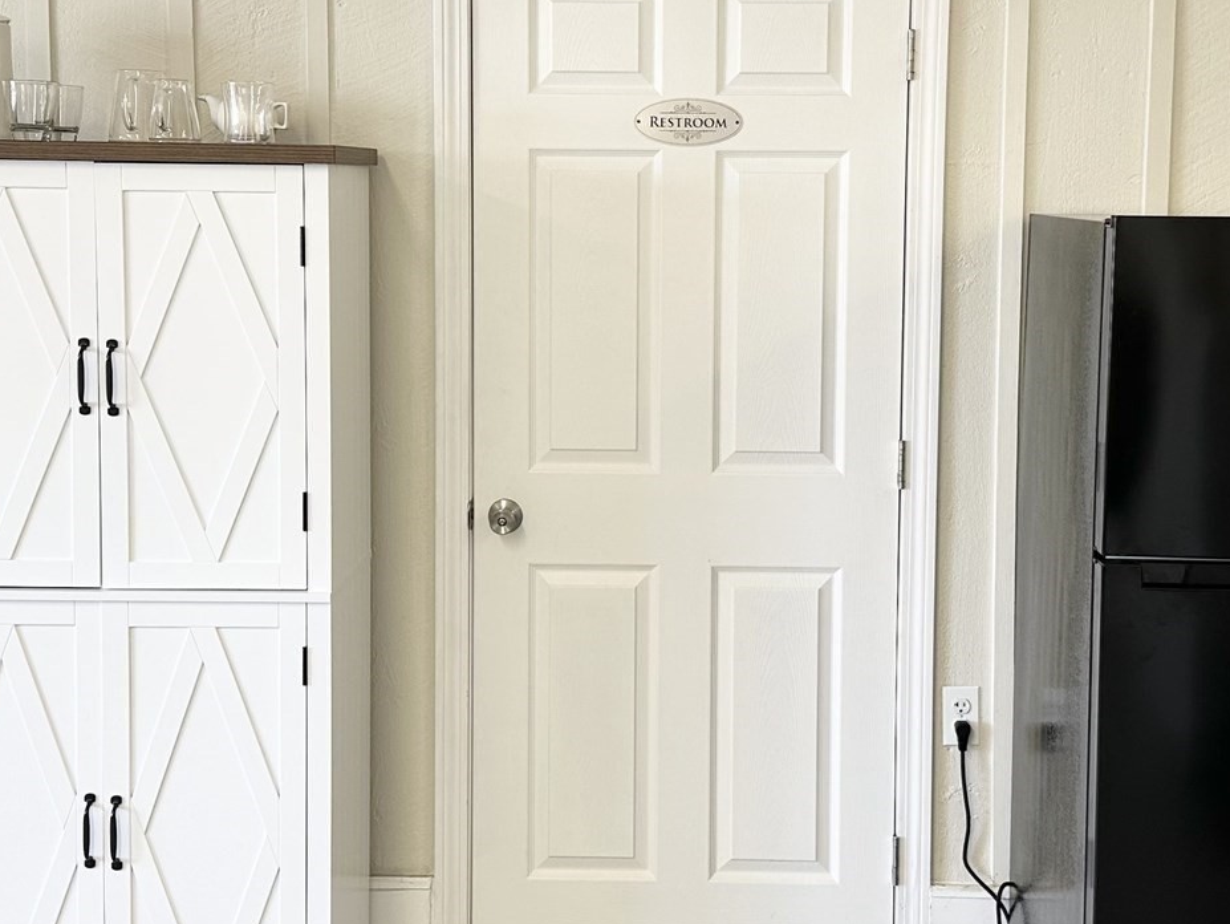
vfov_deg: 27.5
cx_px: 644
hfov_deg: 36.2
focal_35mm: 53
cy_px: 368
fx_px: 1884
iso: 100
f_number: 1.78
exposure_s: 1/98
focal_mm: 6.86
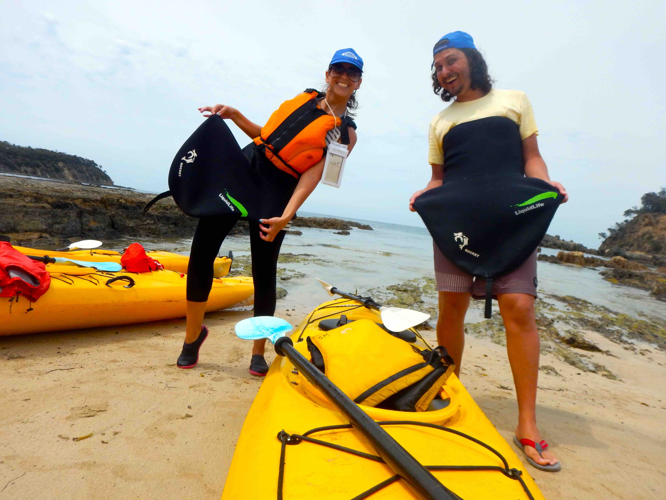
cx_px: 333
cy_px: 250
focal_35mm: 24
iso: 125
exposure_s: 1/400
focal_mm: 4.3
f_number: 8.2
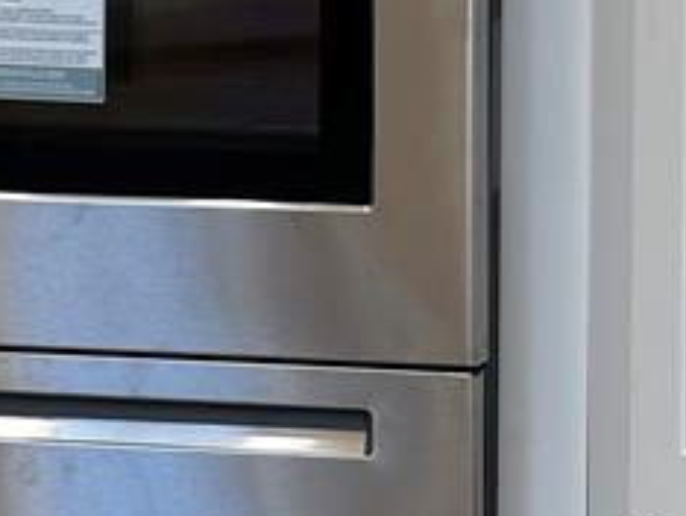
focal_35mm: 210
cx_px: 407
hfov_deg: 9.4
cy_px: -170
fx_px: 4166
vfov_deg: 7.0
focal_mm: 6.86
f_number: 1.78
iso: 100
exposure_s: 1/120
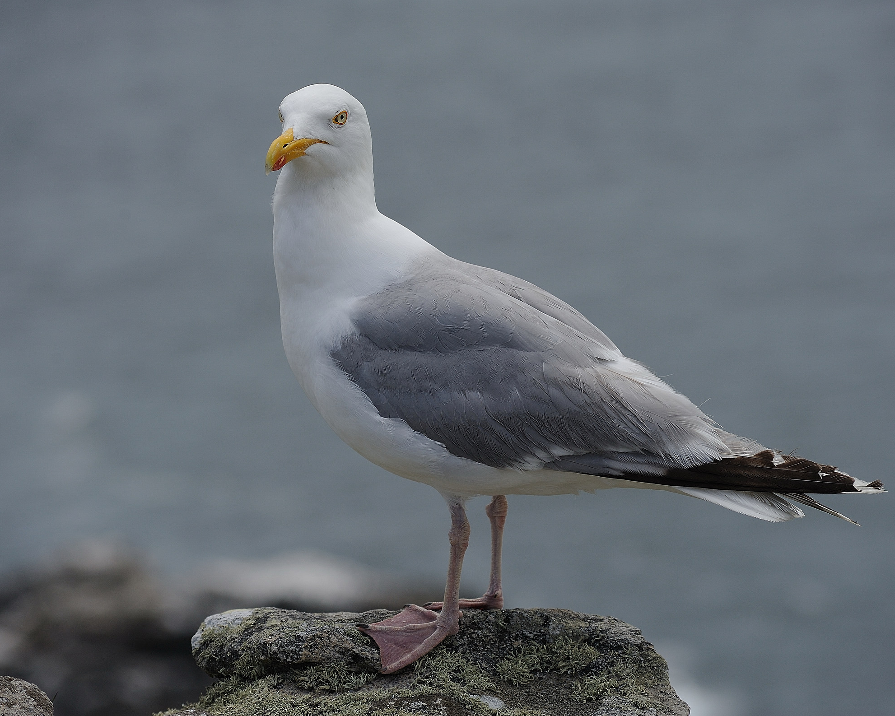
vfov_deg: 8.8
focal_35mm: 176
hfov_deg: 11.0
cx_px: 489
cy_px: 357
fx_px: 4662
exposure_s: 1/1250
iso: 200
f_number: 8
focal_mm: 155
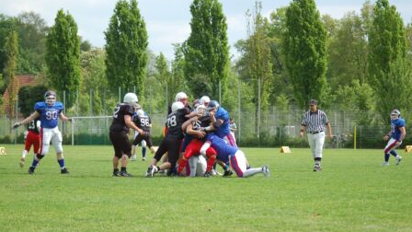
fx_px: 1213
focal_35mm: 111
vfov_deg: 10.9
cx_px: 207
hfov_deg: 19.3
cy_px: 133
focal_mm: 70
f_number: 4
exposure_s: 1/1000
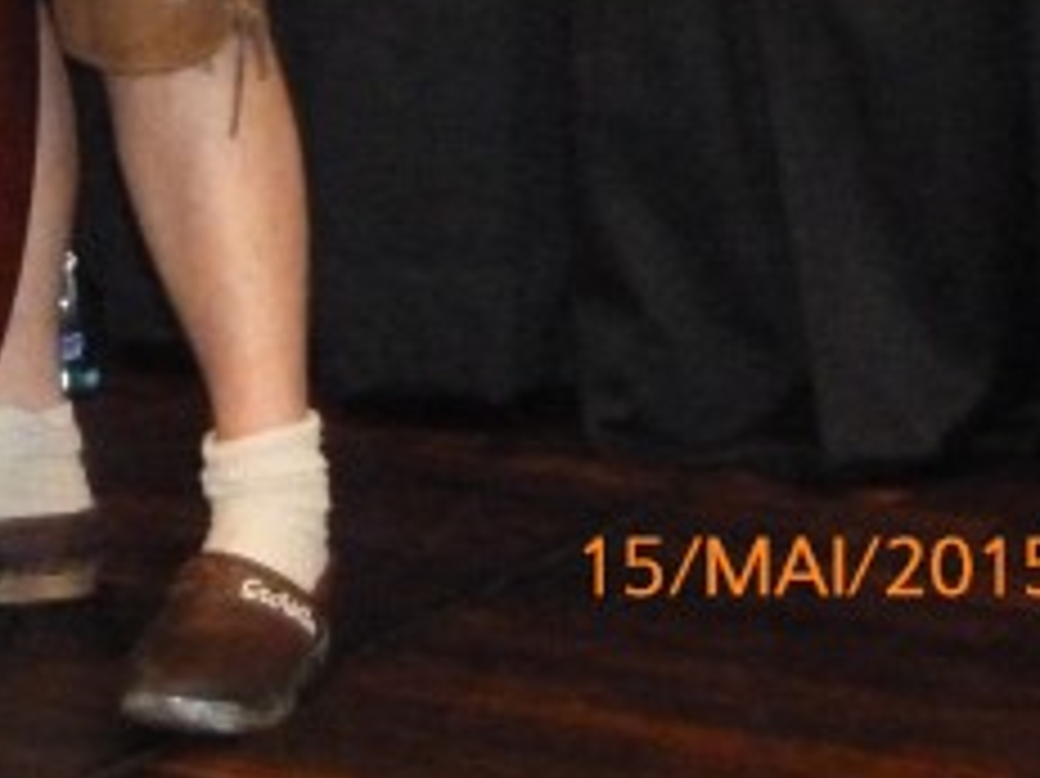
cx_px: -504
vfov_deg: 10.0
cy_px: -513
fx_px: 4264
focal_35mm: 142
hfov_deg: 13.2
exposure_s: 1/60
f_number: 3.9
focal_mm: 7.4
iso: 1000
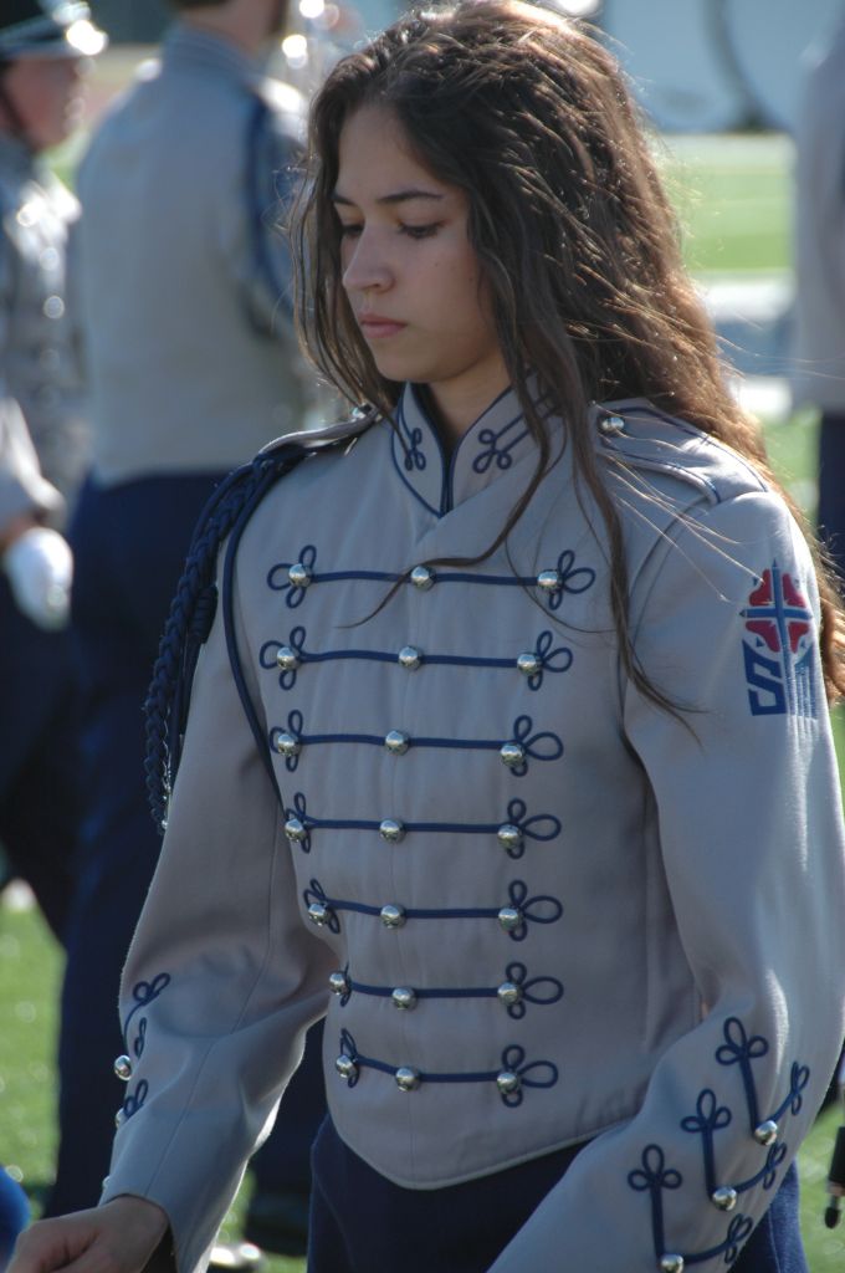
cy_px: 636
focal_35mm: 300
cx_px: 422
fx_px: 10590
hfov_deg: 4.6
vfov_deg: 6.9
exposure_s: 1/320
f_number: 5.6
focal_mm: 200
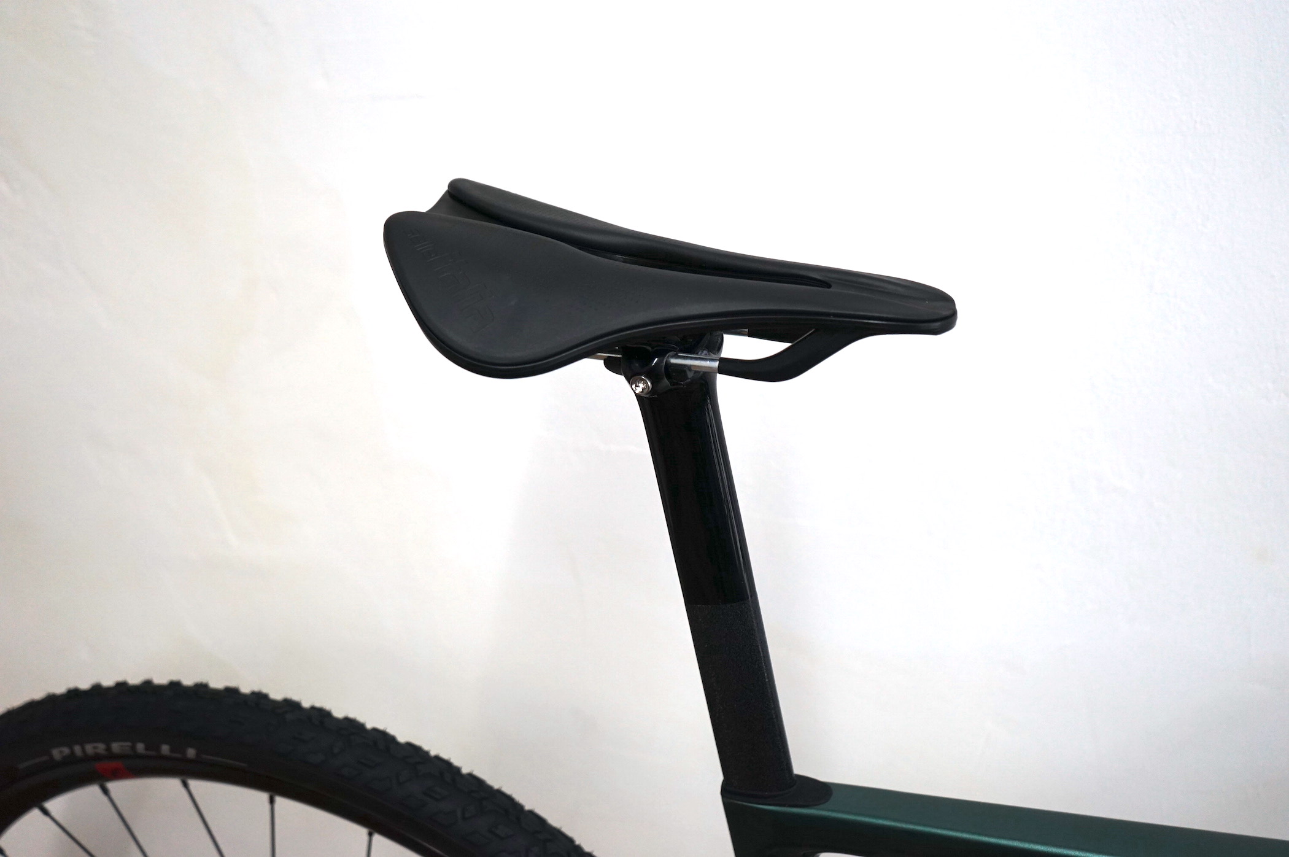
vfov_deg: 35.0
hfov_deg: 50.7
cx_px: 644
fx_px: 1359
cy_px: 428
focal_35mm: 38
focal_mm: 38
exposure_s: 1/160
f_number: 4
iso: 1000
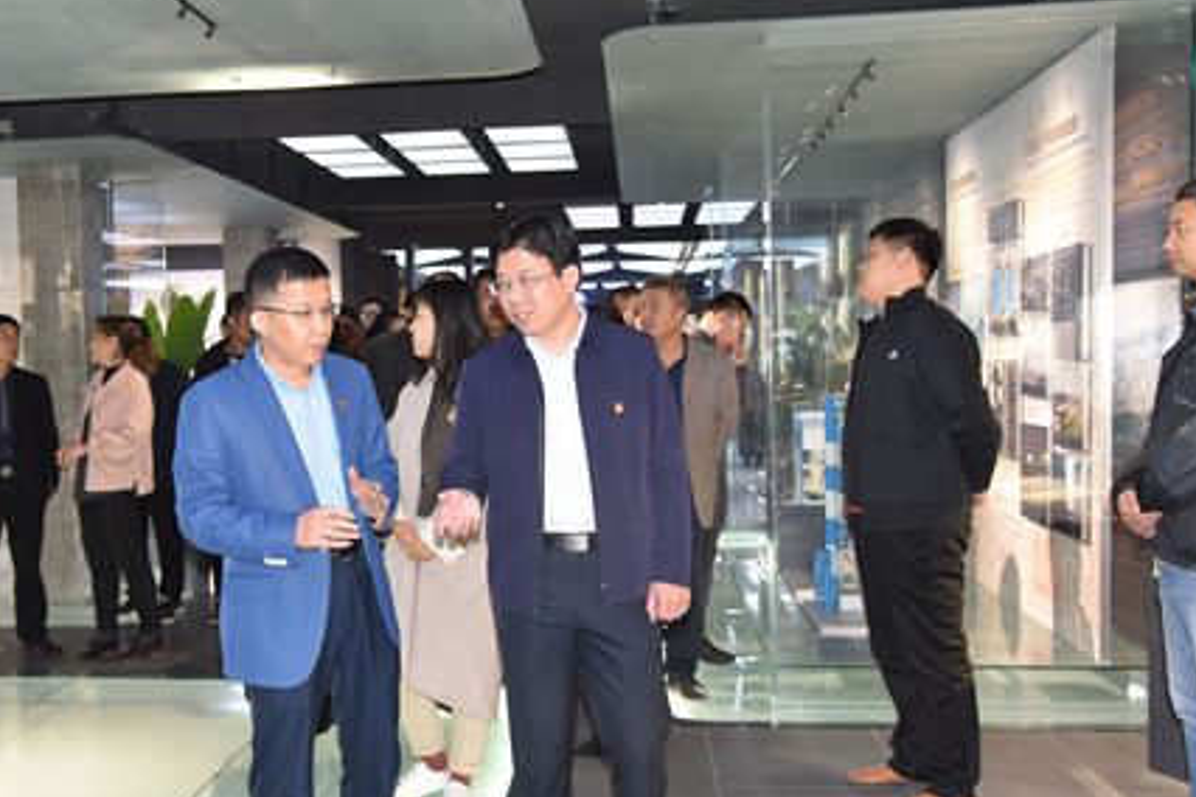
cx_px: 474
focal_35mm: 40
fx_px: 1329
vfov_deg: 33.4
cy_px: 425
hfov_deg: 48.2
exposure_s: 1/60
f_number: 4
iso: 1400
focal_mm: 31
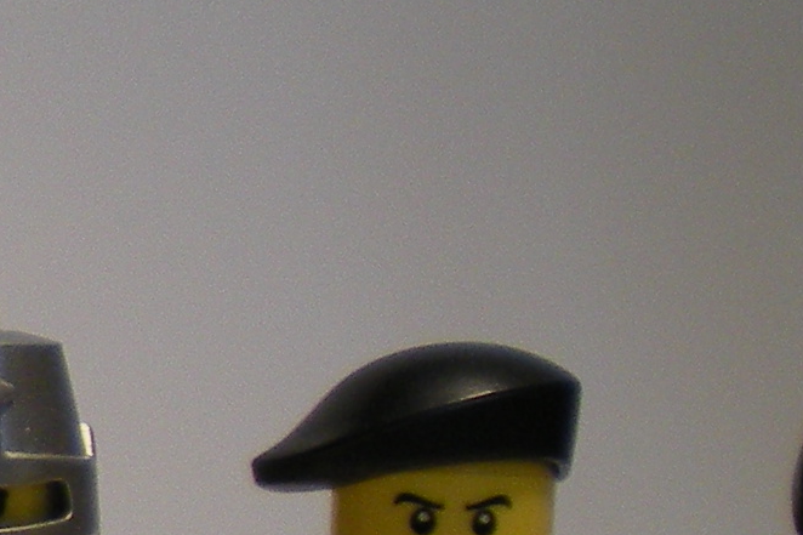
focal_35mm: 195
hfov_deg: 9.9
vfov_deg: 6.9
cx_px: -745
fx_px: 4348
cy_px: 779
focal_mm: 6.3
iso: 93
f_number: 3.1
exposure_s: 1/72
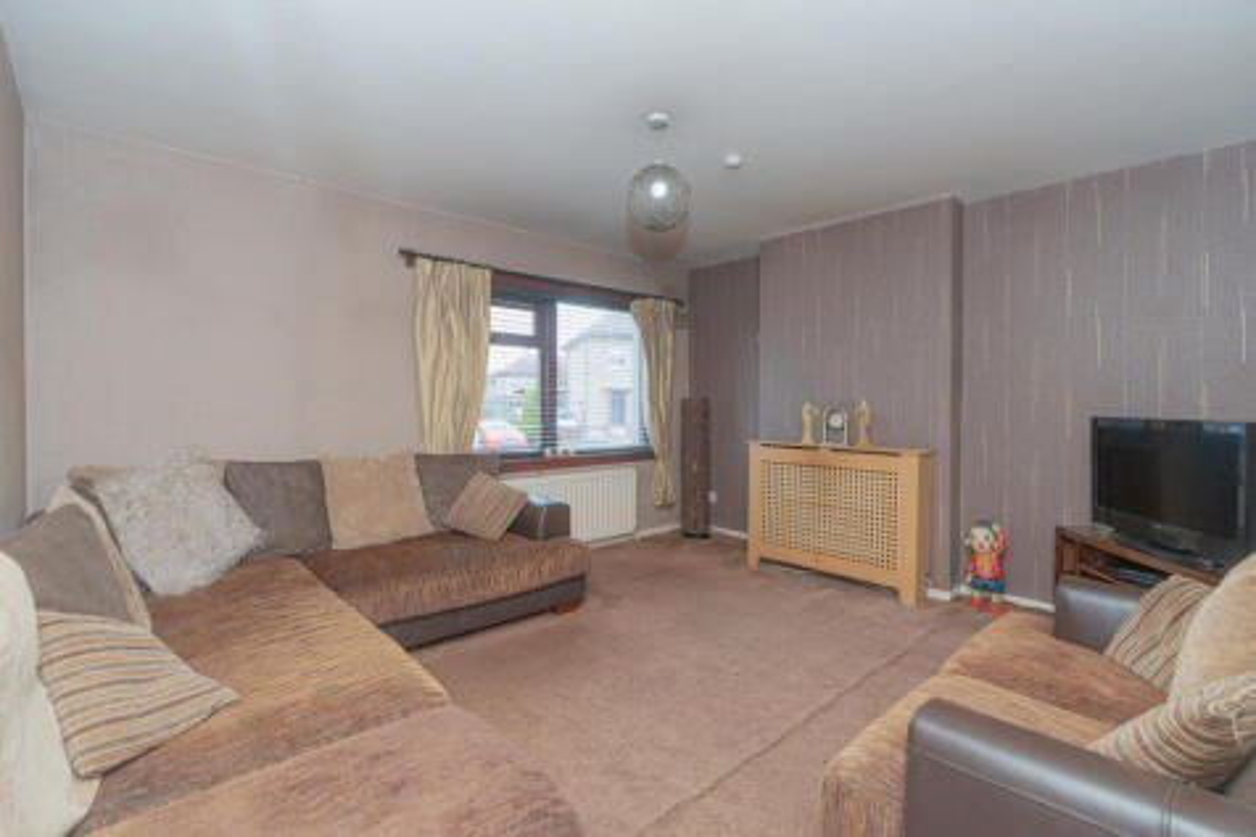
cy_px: 418
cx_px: 628
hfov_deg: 96.8
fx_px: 558
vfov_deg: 73.7
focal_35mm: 16
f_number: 5.6
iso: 250
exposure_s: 1/60
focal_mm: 16
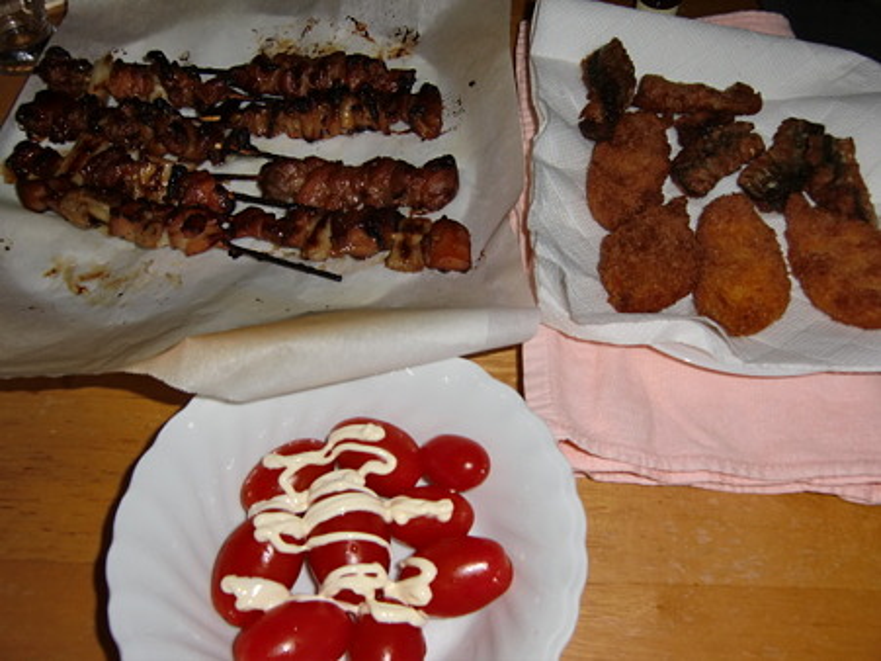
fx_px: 738
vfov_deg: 48.2
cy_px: 330
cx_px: 440
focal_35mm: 29
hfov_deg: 61.7
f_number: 3.5
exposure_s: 1/40
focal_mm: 5.2
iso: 125
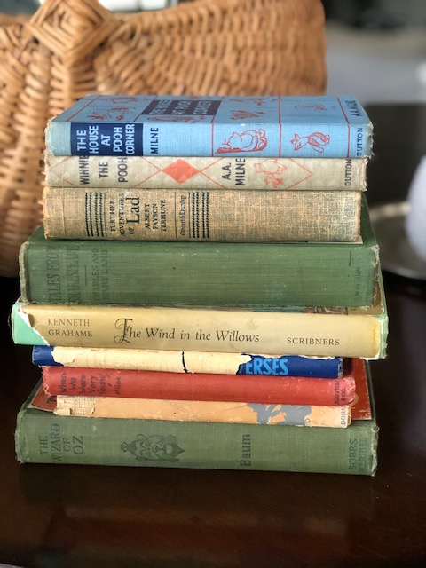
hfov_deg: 25.7
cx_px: 213
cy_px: 284
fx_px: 935
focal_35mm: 57
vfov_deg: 33.8
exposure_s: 1/30
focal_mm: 6.6
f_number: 2.8
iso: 400
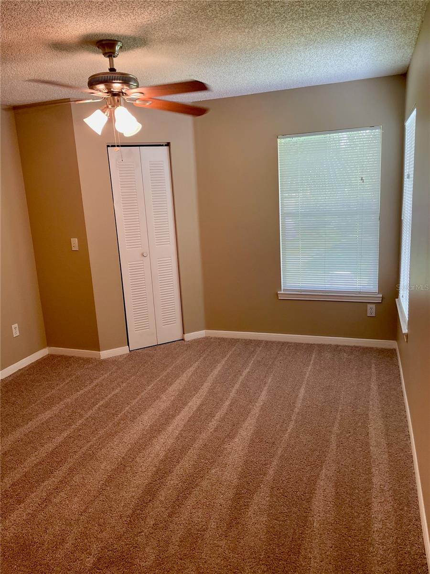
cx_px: 215
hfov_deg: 53.1
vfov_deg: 67.3
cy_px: 287
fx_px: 431
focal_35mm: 26
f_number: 1.6
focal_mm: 4.2
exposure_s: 1/120
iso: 125
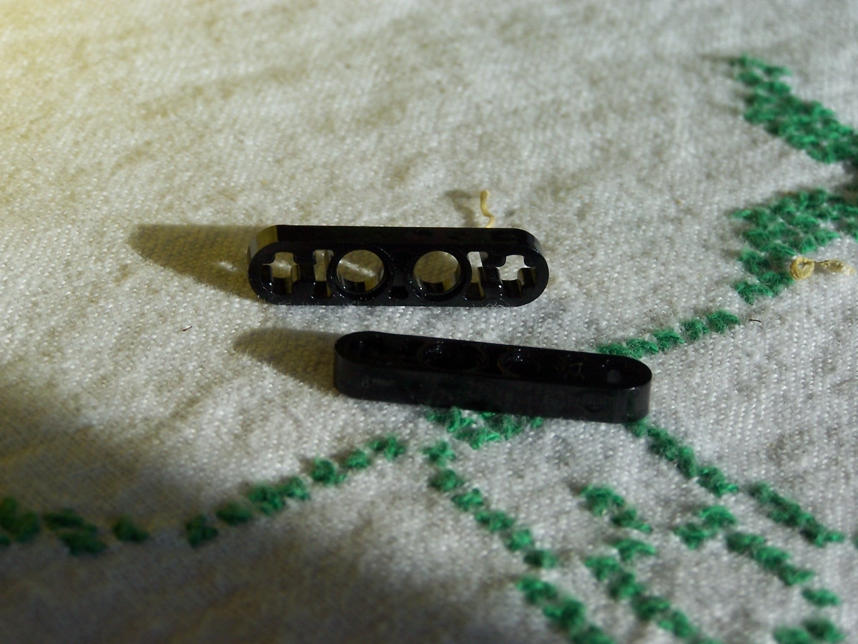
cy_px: 322
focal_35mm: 105
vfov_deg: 14.1
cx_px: 429
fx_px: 2603
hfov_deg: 18.7
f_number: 4.5
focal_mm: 17.5
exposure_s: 1/750
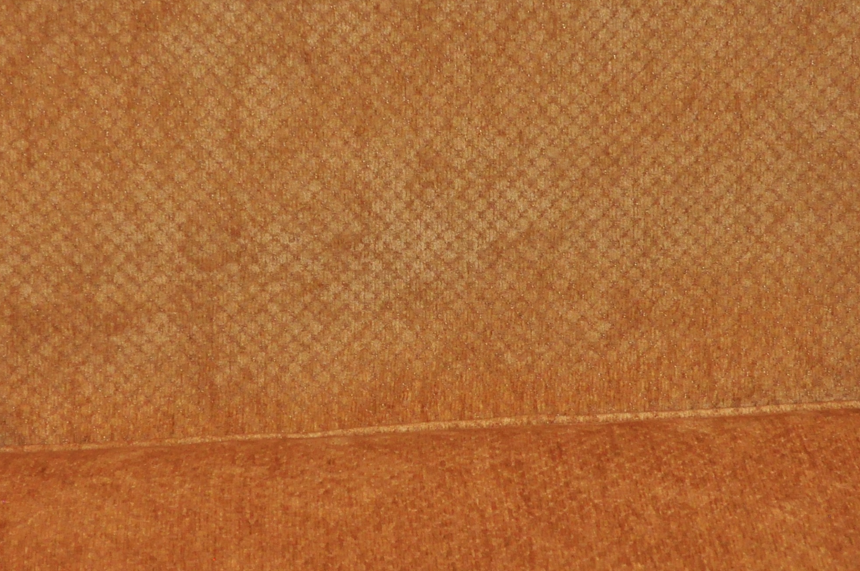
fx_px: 2505
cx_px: 441
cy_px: 262
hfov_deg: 19.5
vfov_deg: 13.0
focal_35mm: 105
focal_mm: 32
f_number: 4.8
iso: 1250
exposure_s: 1/125
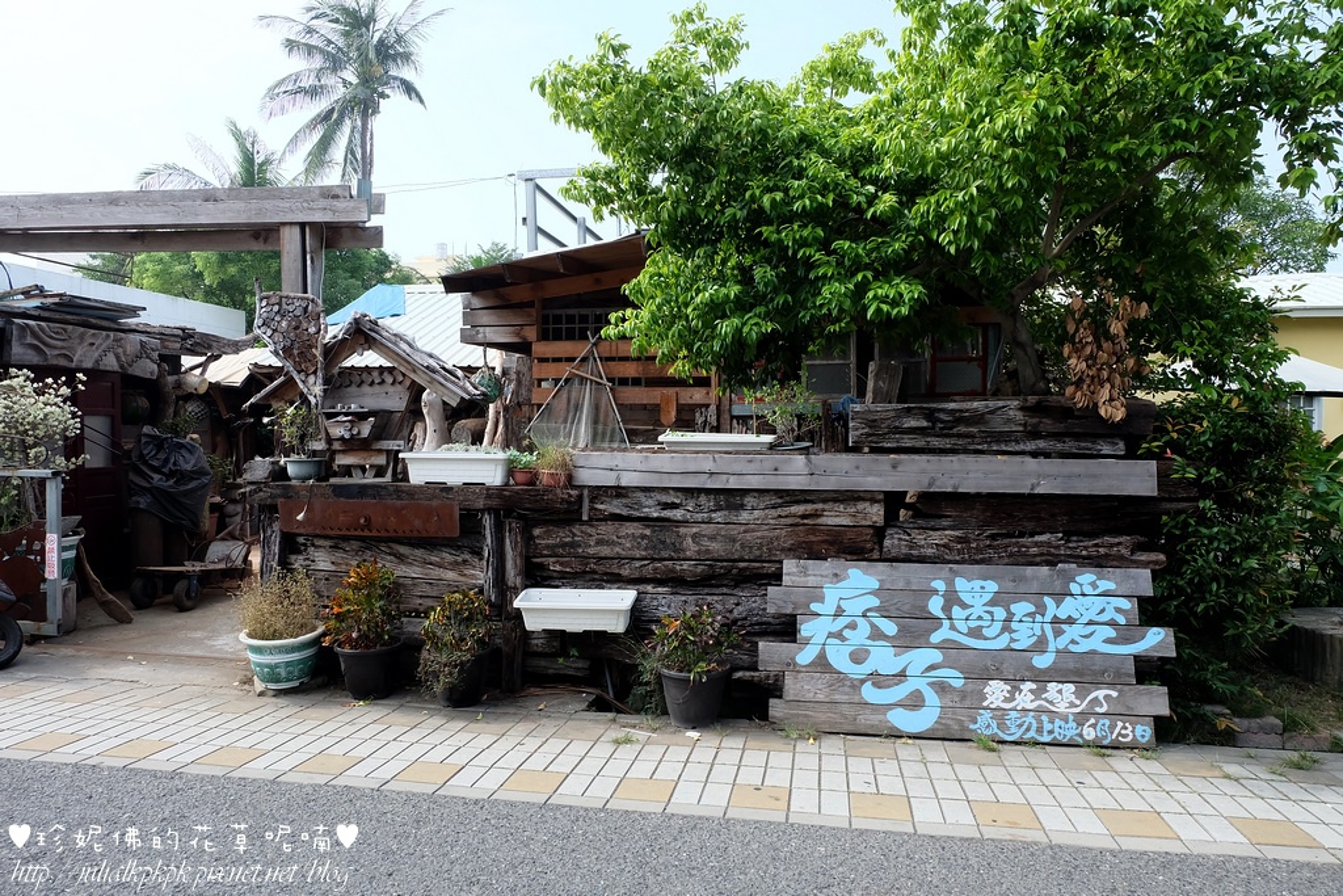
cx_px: 672
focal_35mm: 24
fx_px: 895
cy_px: 448
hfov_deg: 73.7
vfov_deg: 53.1
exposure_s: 1/750
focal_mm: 16
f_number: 6.4
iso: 800
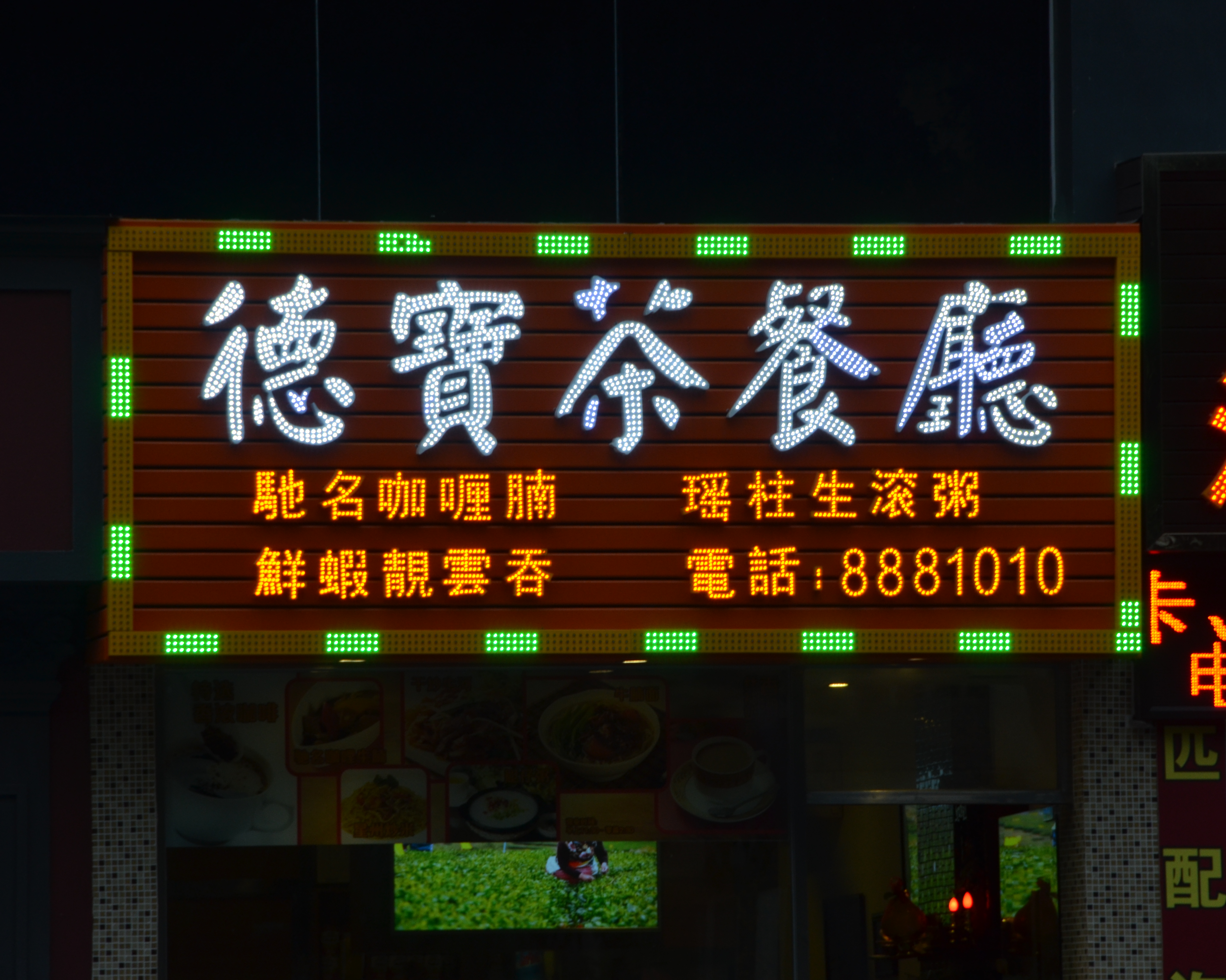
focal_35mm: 340
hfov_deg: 5.7
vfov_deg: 4.6
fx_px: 12336
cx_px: 641
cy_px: 490
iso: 400
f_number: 10
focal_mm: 200
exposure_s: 1/50
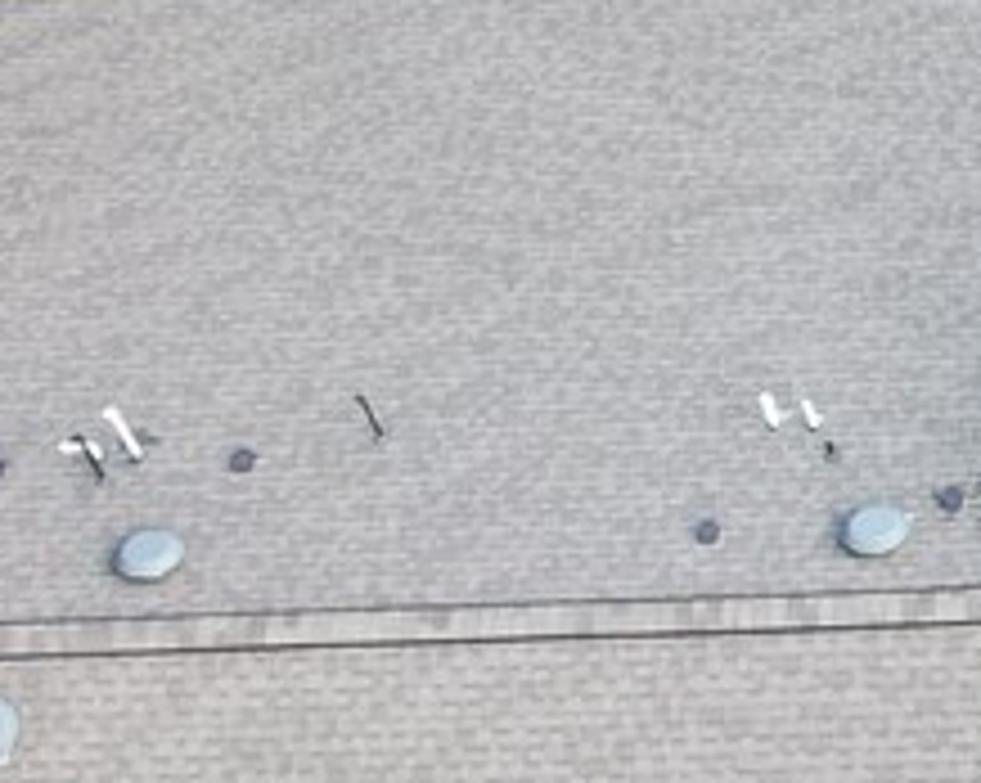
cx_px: 1843
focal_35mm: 161
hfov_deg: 11.1
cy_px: 371
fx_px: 4670
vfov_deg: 9.6
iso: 100
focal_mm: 8.38
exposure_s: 1/80
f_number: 2.8
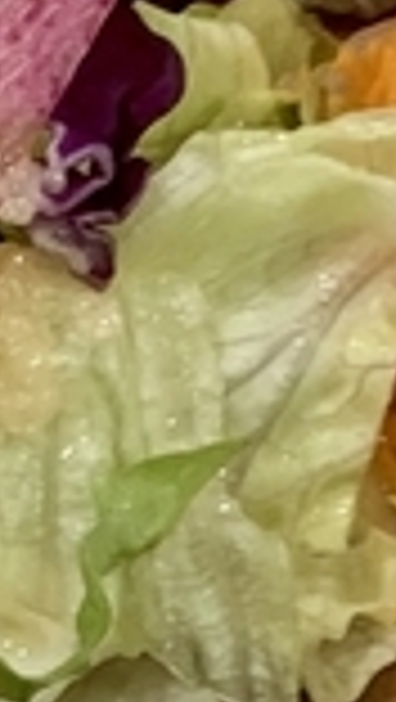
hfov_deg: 5.6
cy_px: 1336
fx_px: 4061
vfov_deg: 9.3
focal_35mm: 218
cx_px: -32
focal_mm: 4.25
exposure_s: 1/68
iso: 100
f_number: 1.8
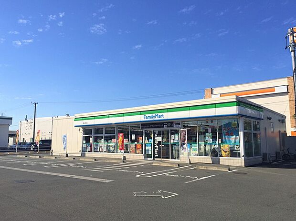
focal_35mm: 29
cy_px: 110
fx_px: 248
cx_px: 148
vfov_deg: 48.2
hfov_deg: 61.7
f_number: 2.2
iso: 32
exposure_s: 1/3049
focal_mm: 4.15
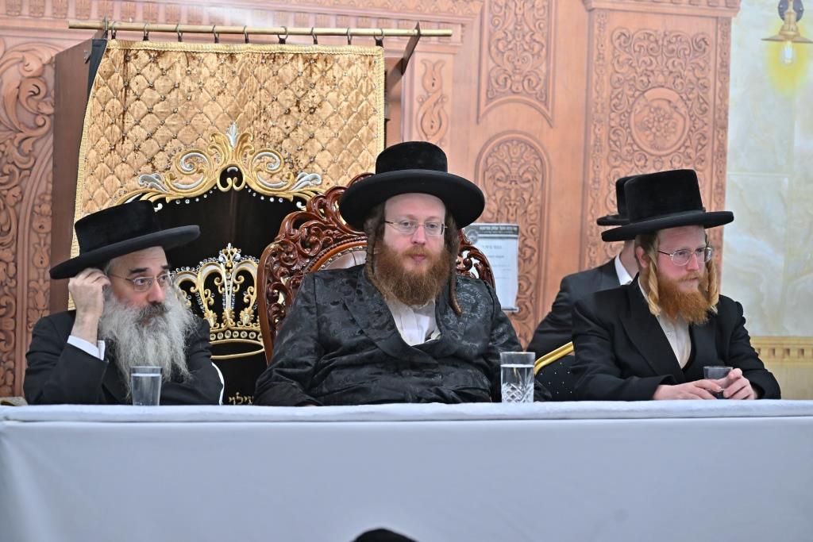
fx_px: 1987
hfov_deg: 23.1
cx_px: 406
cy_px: 271
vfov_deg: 15.5
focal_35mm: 88
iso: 500
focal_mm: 88
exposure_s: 1/200
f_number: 4
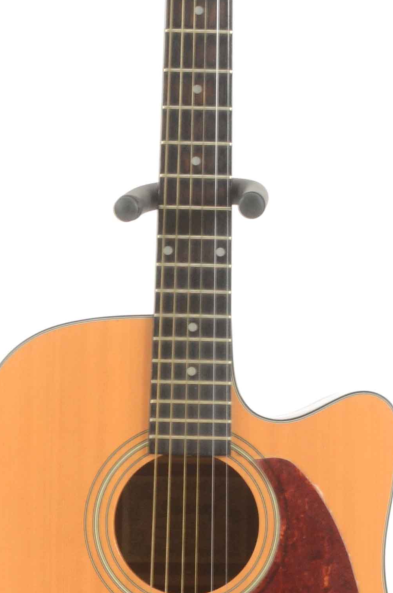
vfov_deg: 8.1
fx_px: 4195
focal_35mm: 255
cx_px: 194
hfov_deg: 5.4
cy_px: 418
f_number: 11
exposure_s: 1/80
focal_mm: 52
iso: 400
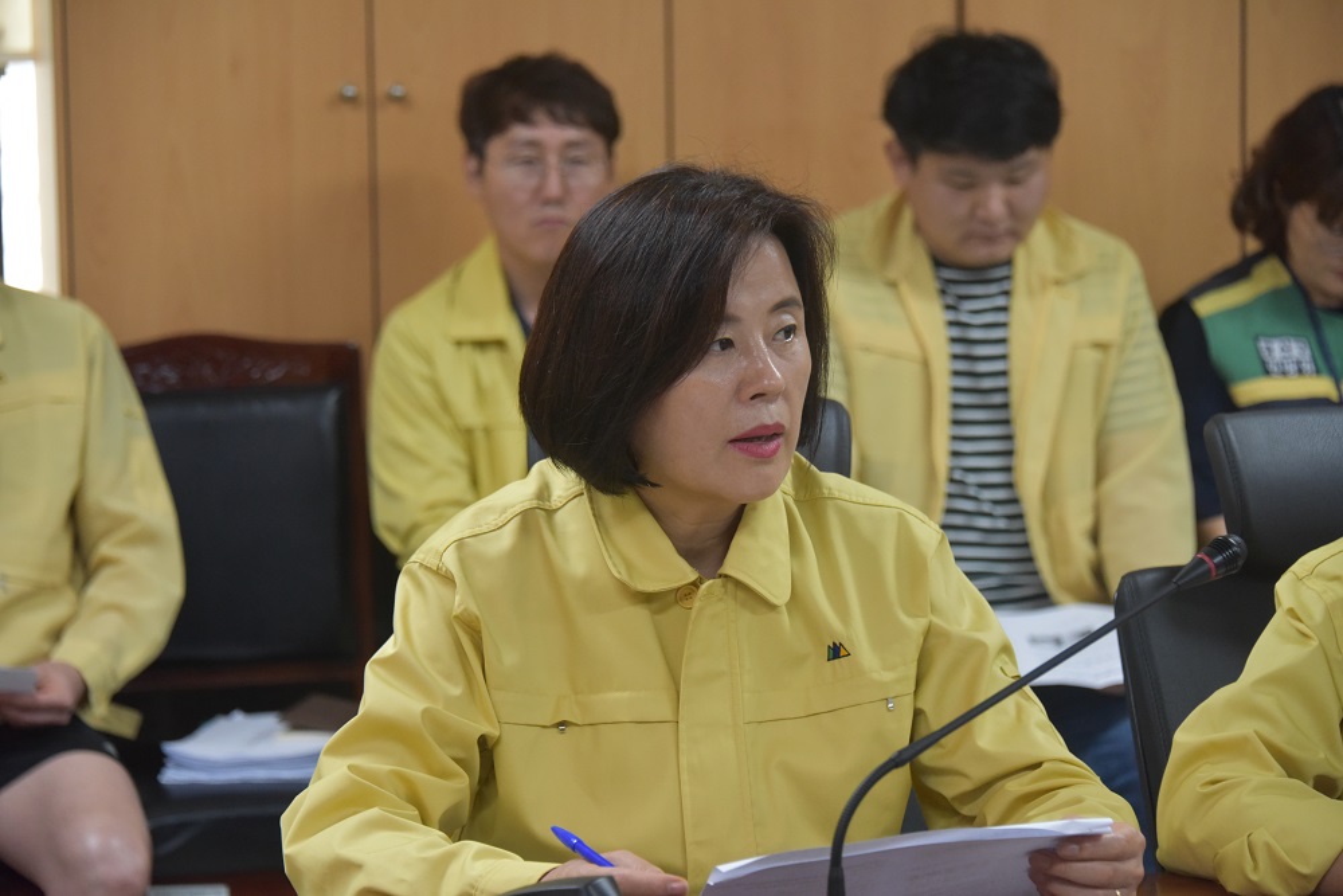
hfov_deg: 16.8
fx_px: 4552
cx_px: 672
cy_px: 448
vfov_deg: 11.2
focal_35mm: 122
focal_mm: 122
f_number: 5.6
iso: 3600
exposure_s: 1/125
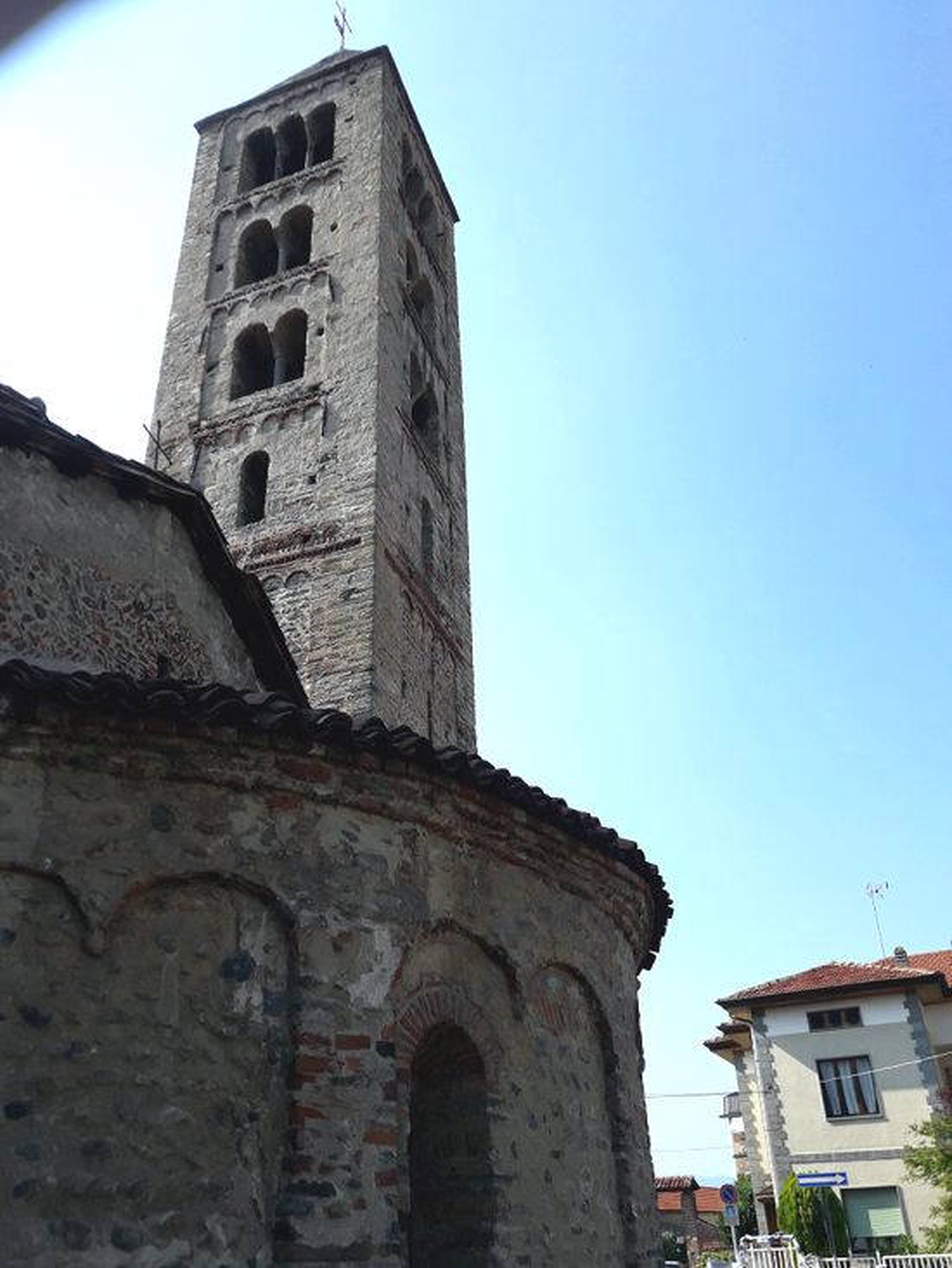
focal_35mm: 28
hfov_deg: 49.8
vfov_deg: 63.4
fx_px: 1026
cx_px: 476
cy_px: 634
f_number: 1.9
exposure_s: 1/1471
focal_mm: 3.7
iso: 40
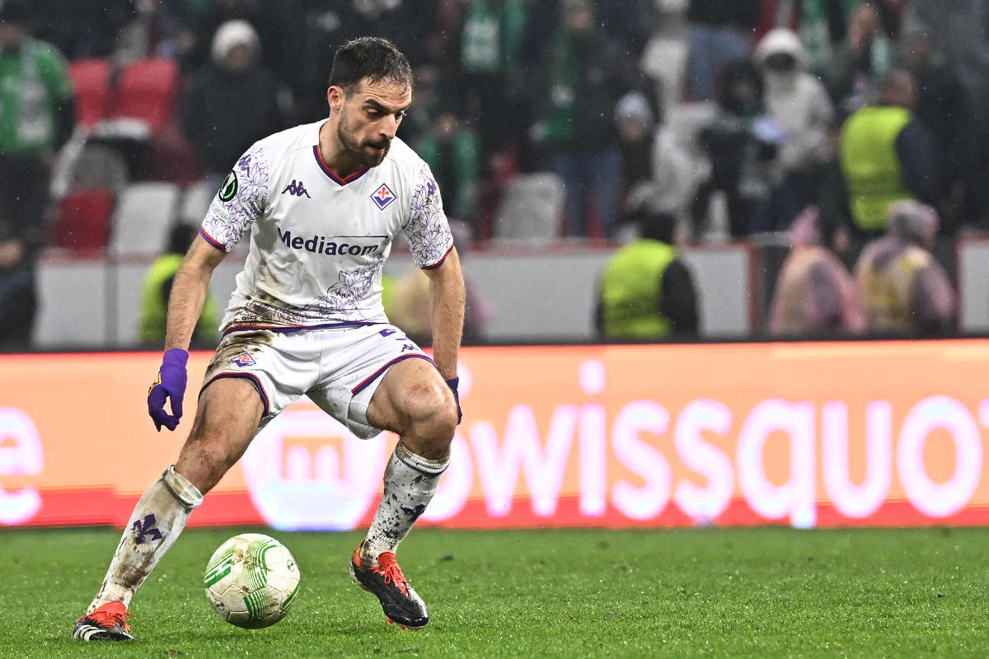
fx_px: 10713
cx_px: 494
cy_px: 330
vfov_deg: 3.5
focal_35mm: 390
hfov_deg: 5.3
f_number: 4
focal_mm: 260
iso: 4000
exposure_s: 1/1600
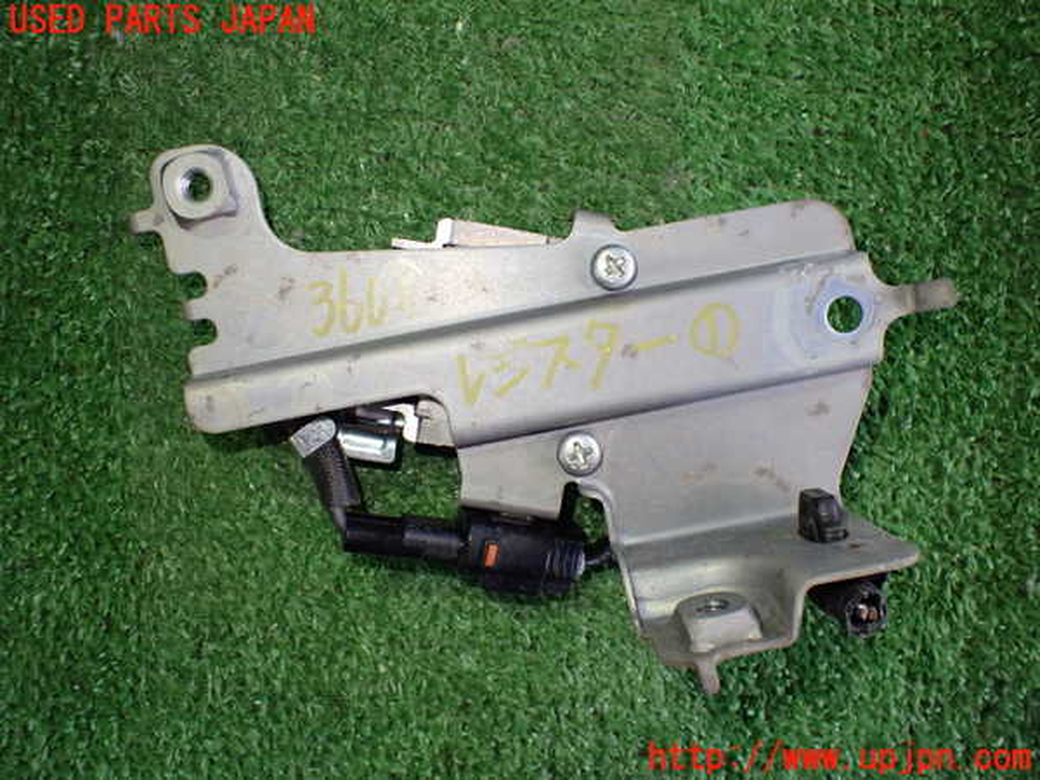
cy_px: 390
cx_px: 520
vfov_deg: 46.8
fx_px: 901
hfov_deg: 60.0
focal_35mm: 30
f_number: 2.3
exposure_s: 1/125
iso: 500
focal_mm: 5.4
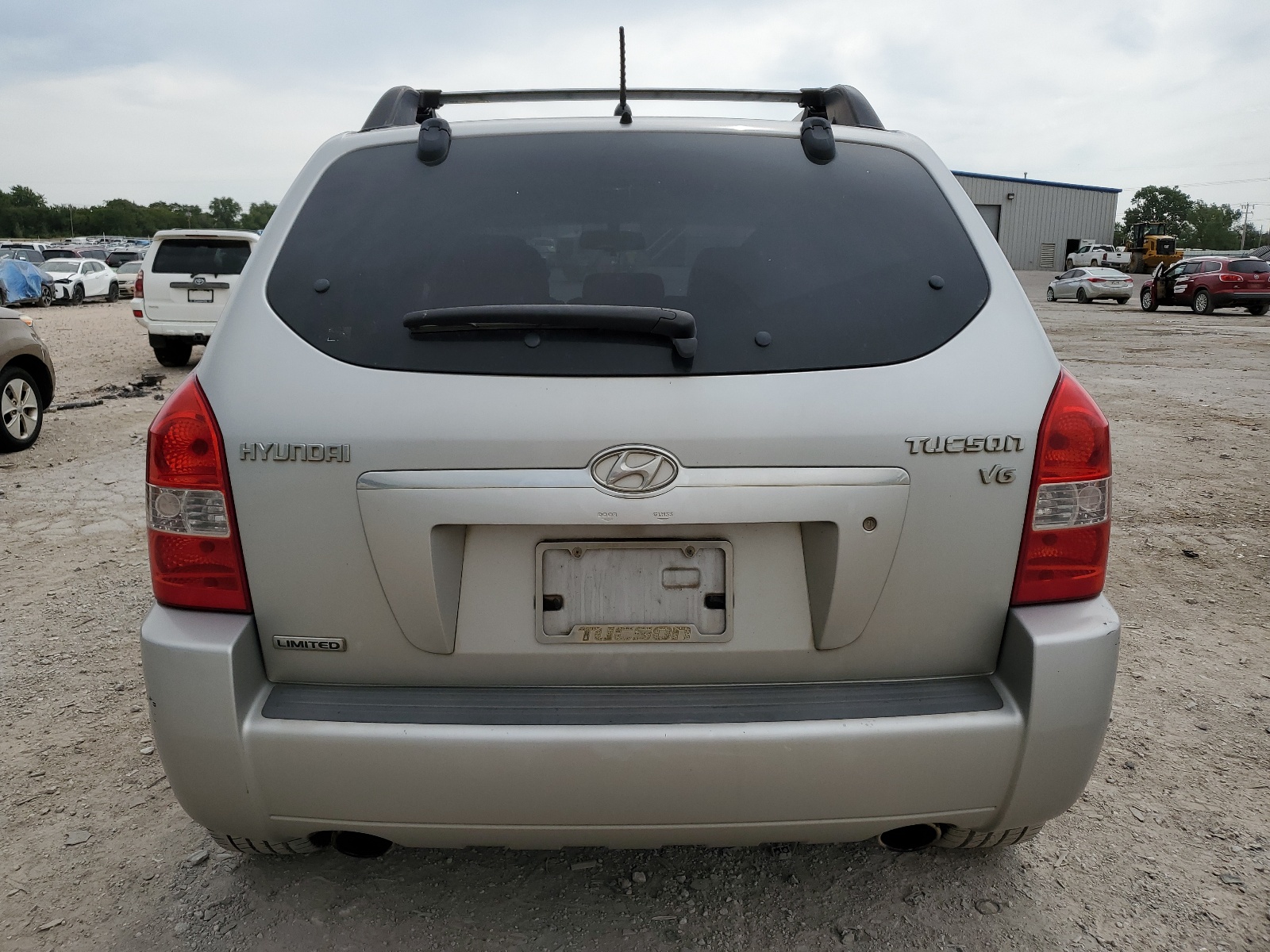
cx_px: 635
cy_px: 476
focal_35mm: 26
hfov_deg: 67.3
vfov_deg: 53.1
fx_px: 954
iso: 50
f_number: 1.5
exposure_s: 1/3333
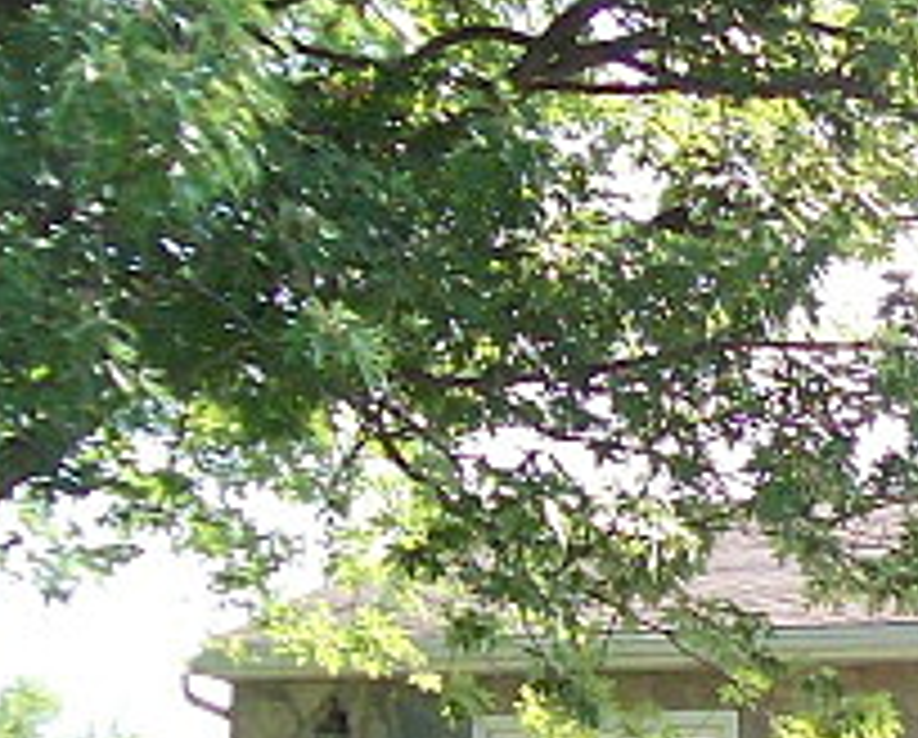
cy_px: 711
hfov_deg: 16.3
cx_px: 1246
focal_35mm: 110
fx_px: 2994
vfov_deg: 13.9
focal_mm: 6
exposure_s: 1/268
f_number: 2.7
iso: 80
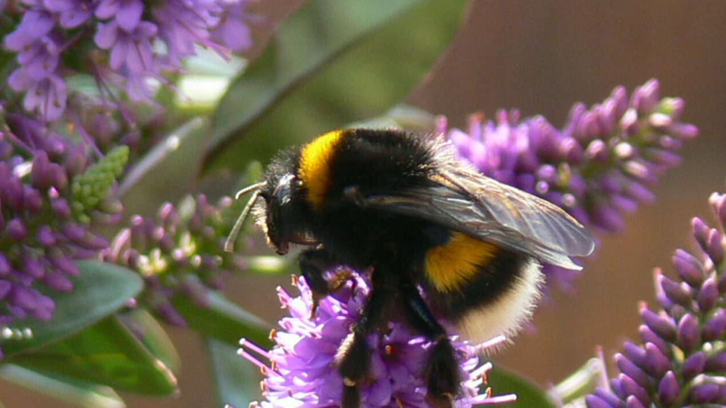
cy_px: 249
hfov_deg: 21.8
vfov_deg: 12.3
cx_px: 366
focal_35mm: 98
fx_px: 1886
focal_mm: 18.8
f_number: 3.6
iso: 80
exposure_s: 1/200
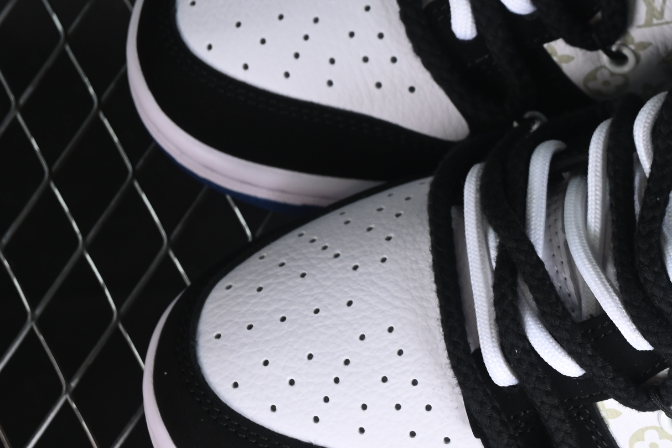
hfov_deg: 11.8
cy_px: 132
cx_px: 749
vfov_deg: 8.0
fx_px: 3210
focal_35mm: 172
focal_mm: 50
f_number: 6.3
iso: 160
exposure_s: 1/50
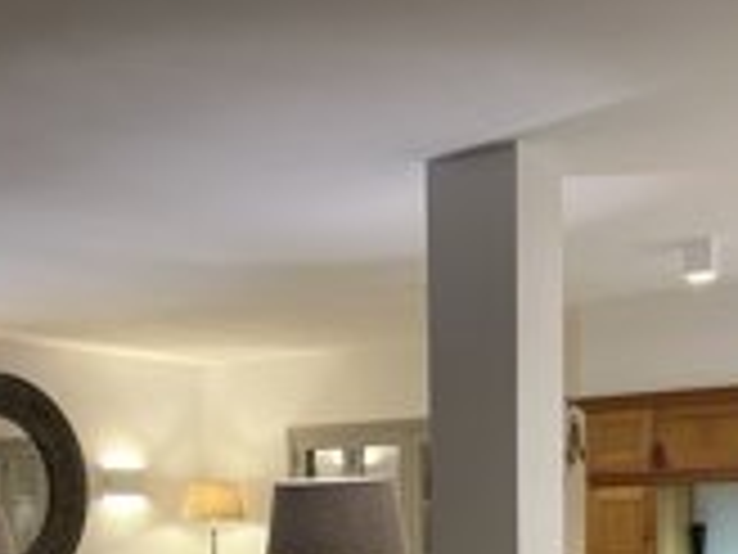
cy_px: 568
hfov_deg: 33.7
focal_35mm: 57
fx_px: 1215
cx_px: 315
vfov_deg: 24.4
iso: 100
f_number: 1.5
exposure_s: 1/50
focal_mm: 5.7
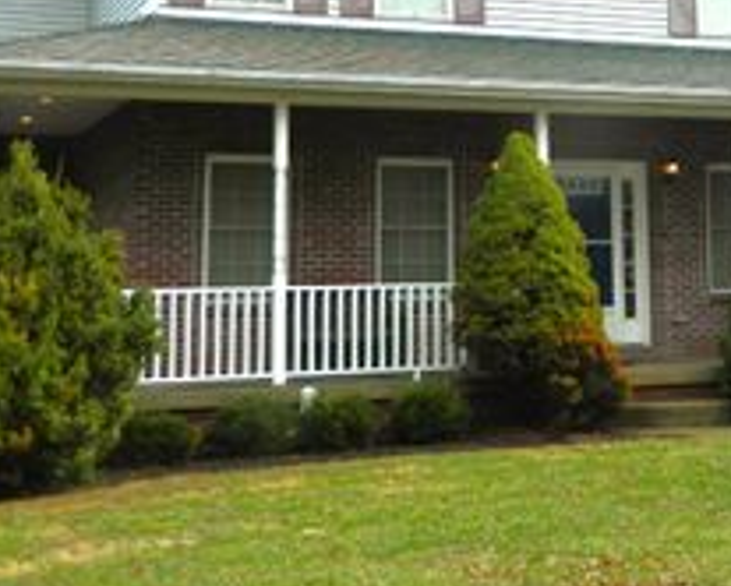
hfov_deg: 25.4
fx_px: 1581
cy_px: 44
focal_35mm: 73
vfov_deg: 20.5
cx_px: 618
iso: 80
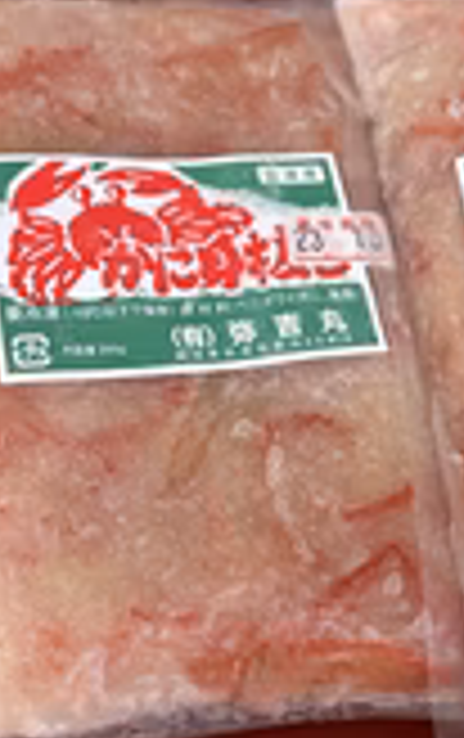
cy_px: 441
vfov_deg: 32.8
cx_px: 189
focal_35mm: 62
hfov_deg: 21.0
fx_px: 1250
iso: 200
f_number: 1.78
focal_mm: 6.86
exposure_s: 1/63
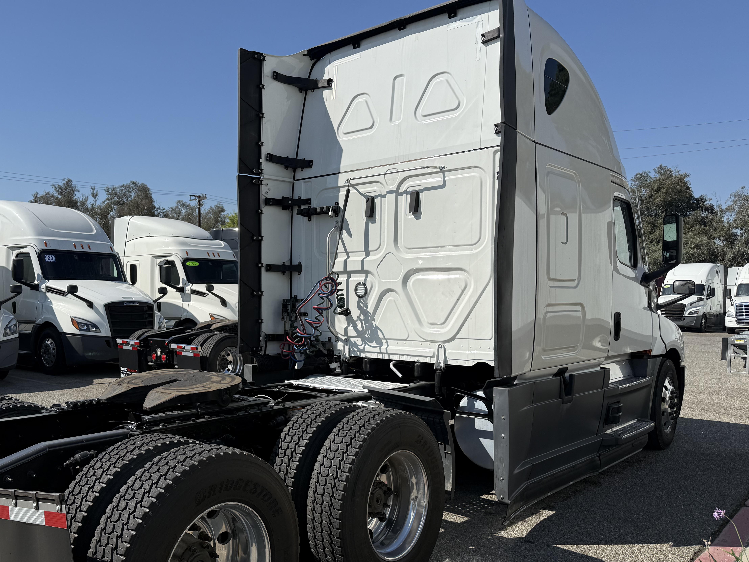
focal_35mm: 31
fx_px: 671
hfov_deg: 57.4
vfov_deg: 45.4
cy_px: 312
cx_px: 267
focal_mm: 6.76
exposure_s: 1/6173
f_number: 1.78
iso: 80
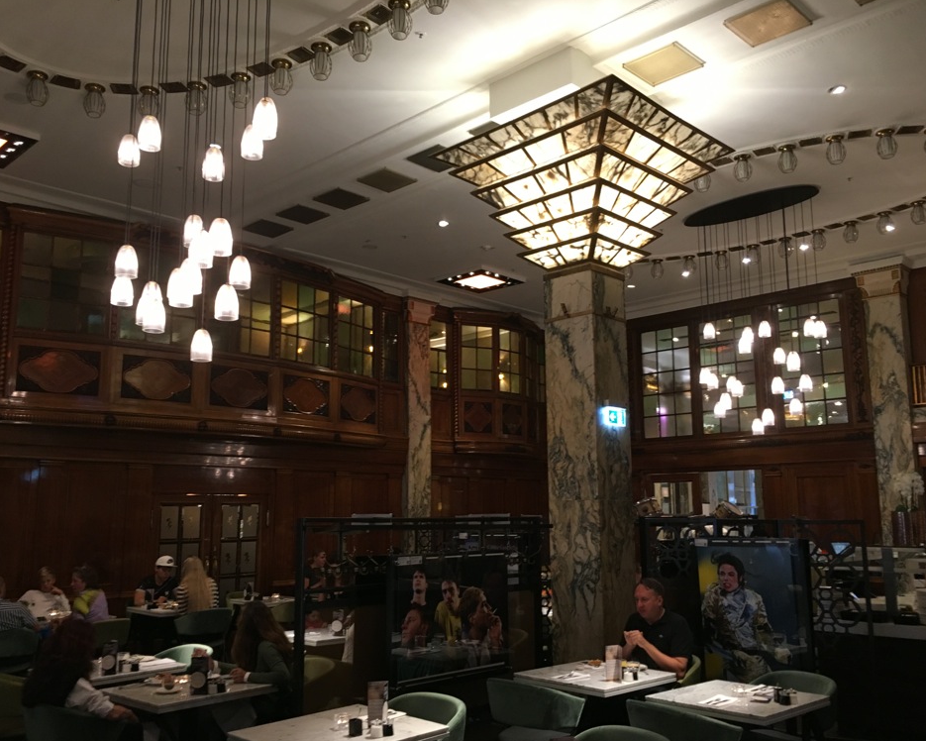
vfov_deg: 47.1
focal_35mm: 31
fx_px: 850
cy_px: 375
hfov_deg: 57.2
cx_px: 442
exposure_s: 1/33
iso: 160
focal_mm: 4.15
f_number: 2.2
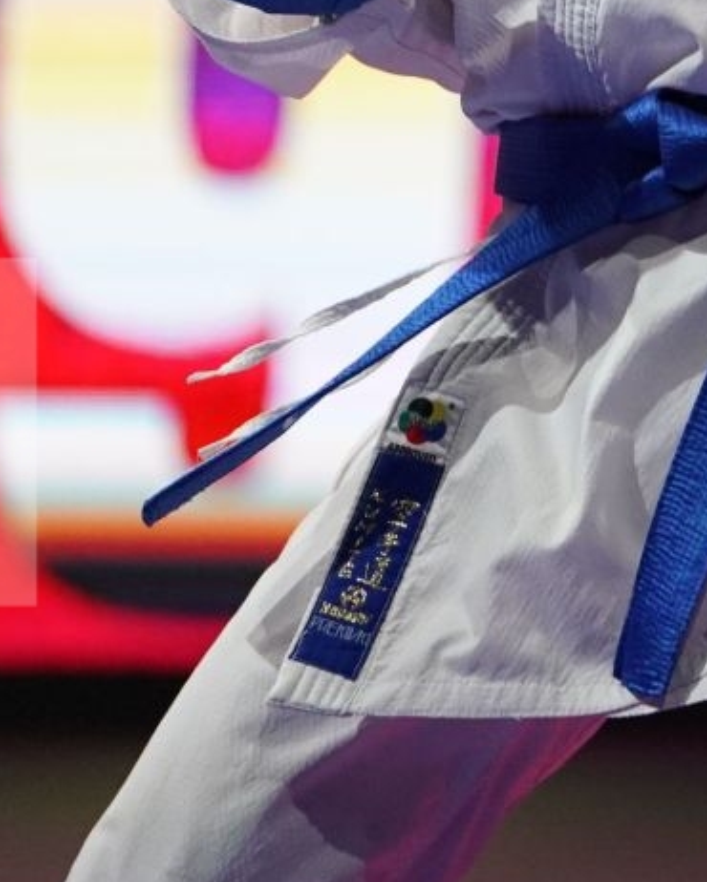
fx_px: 19107
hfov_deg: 2.1
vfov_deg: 2.6
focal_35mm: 731
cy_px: -246
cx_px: 1154
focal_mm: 200
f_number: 2.8
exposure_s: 1/1000
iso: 3200
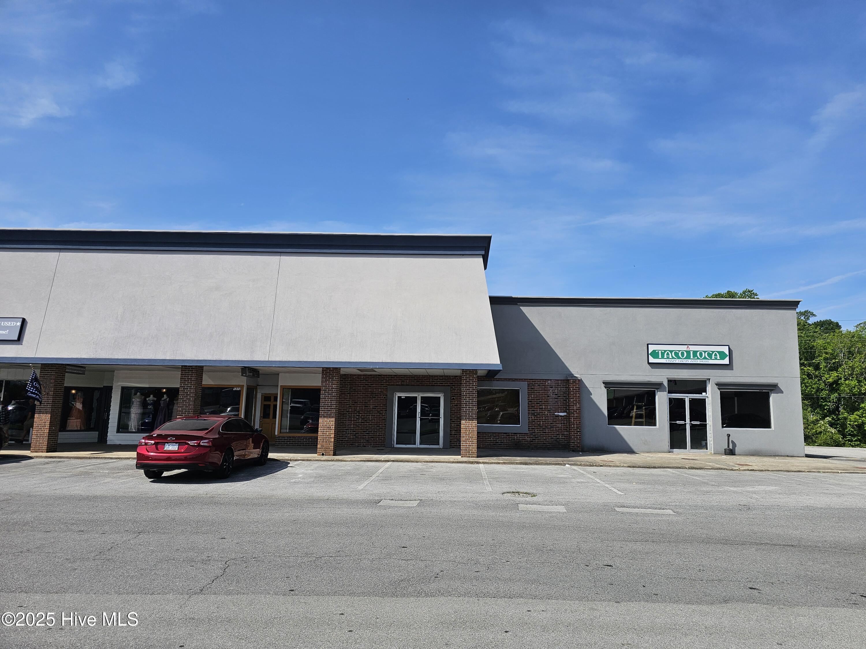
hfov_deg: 73.9
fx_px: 575
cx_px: 433
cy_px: 324
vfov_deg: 58.9
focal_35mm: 23
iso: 12
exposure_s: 1/1546
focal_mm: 6.3
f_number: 1.7
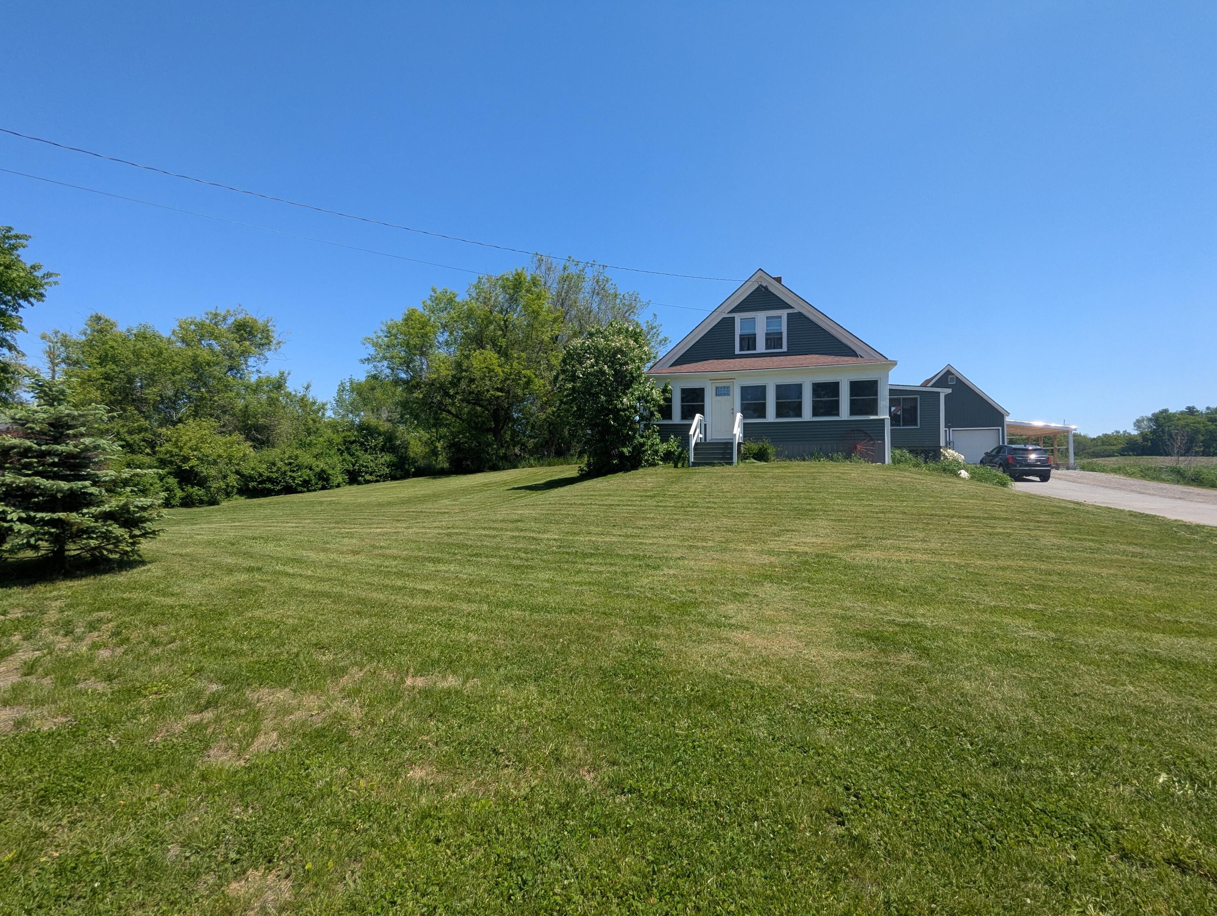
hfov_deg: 94.4
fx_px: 563
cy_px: 458
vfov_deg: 78.2
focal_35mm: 16
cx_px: 608
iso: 47
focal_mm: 2.35
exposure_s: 1/1300
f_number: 2.2
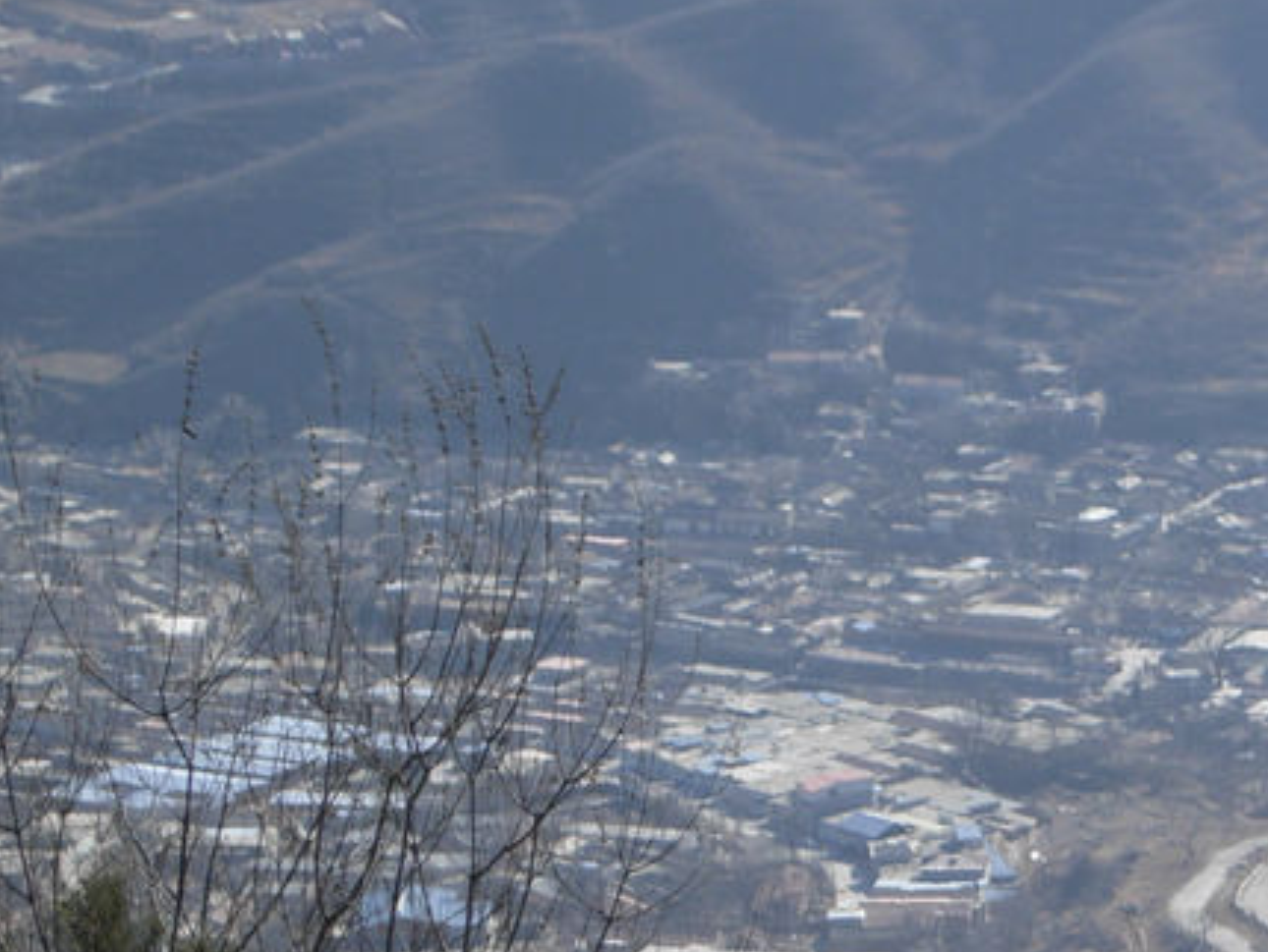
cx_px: 1469
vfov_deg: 5.1
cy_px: 931
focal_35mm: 293
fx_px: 10739
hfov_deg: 6.7
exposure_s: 1/322
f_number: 5.3
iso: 50
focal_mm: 26.3
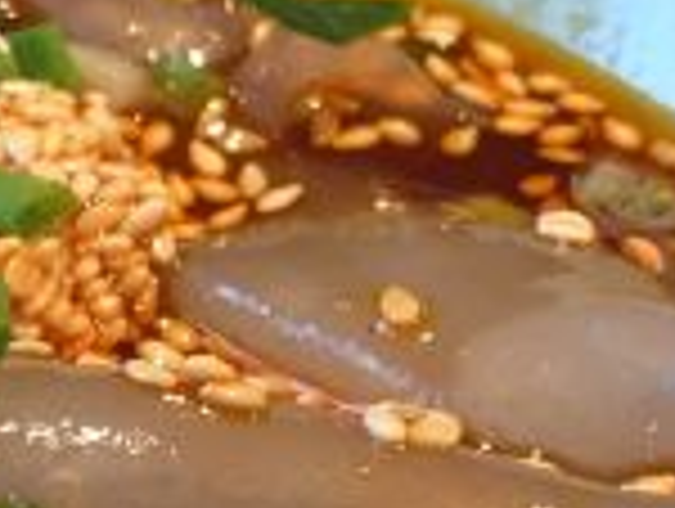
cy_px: 492
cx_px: -144
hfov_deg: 14.1
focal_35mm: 135
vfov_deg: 10.9
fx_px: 2637
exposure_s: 1/33
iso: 64
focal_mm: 4.15
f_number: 2.2
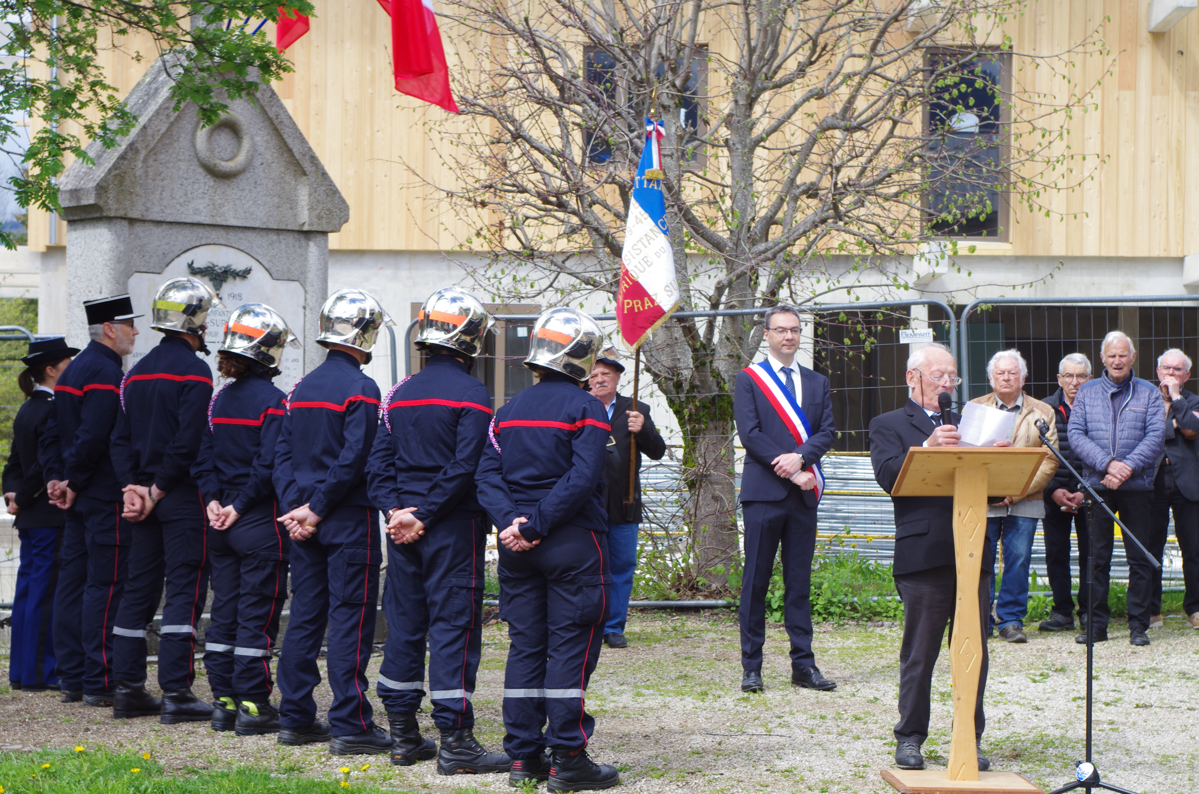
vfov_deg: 16.5
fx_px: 2742
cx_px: 600
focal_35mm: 82
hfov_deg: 24.7
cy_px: 397
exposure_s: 1/125
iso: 200
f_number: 11
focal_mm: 55
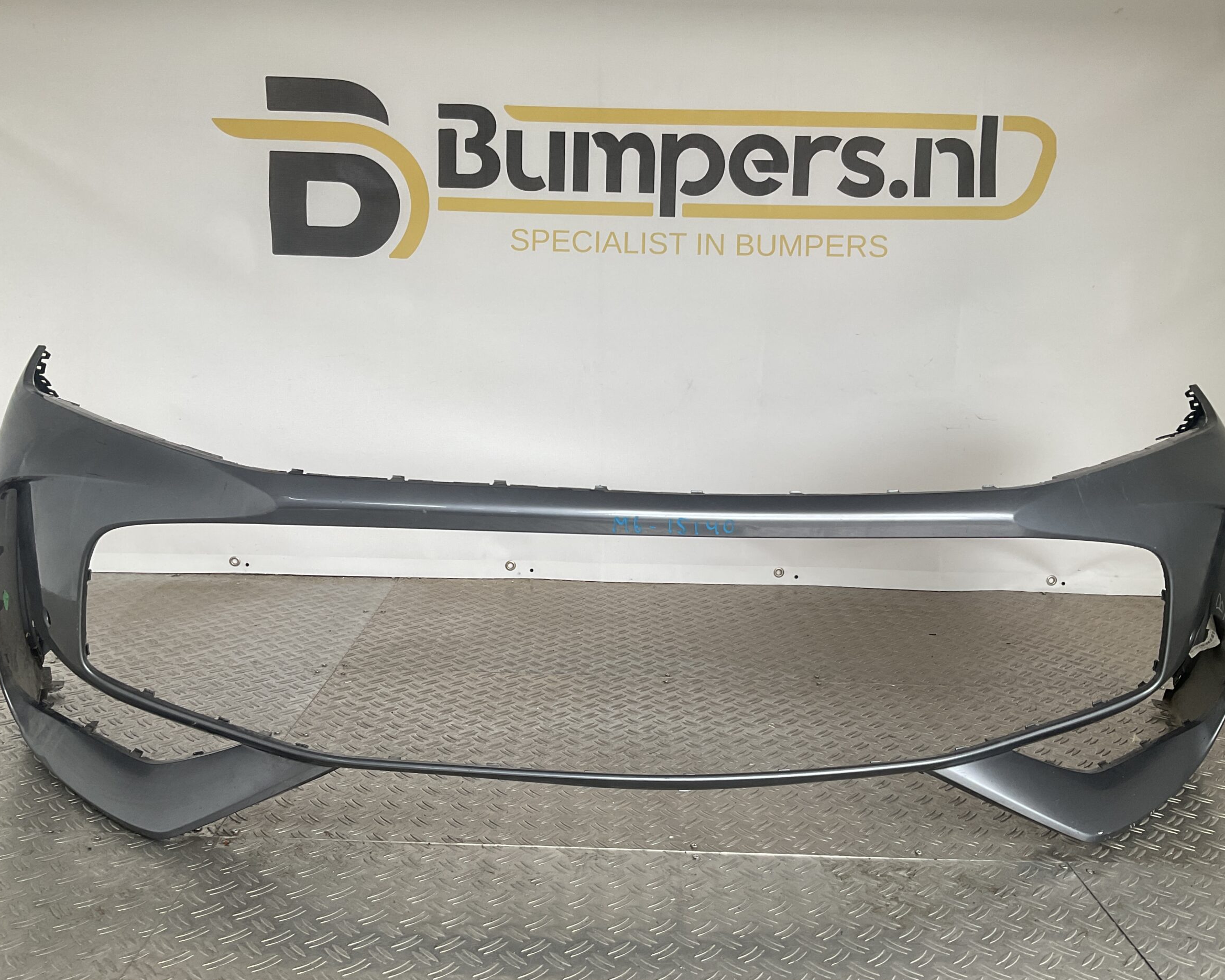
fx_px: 1124
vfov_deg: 47.1
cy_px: 493
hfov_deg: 57.2
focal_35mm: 31
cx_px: 606
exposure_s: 1/120
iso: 40
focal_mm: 3
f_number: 1.8
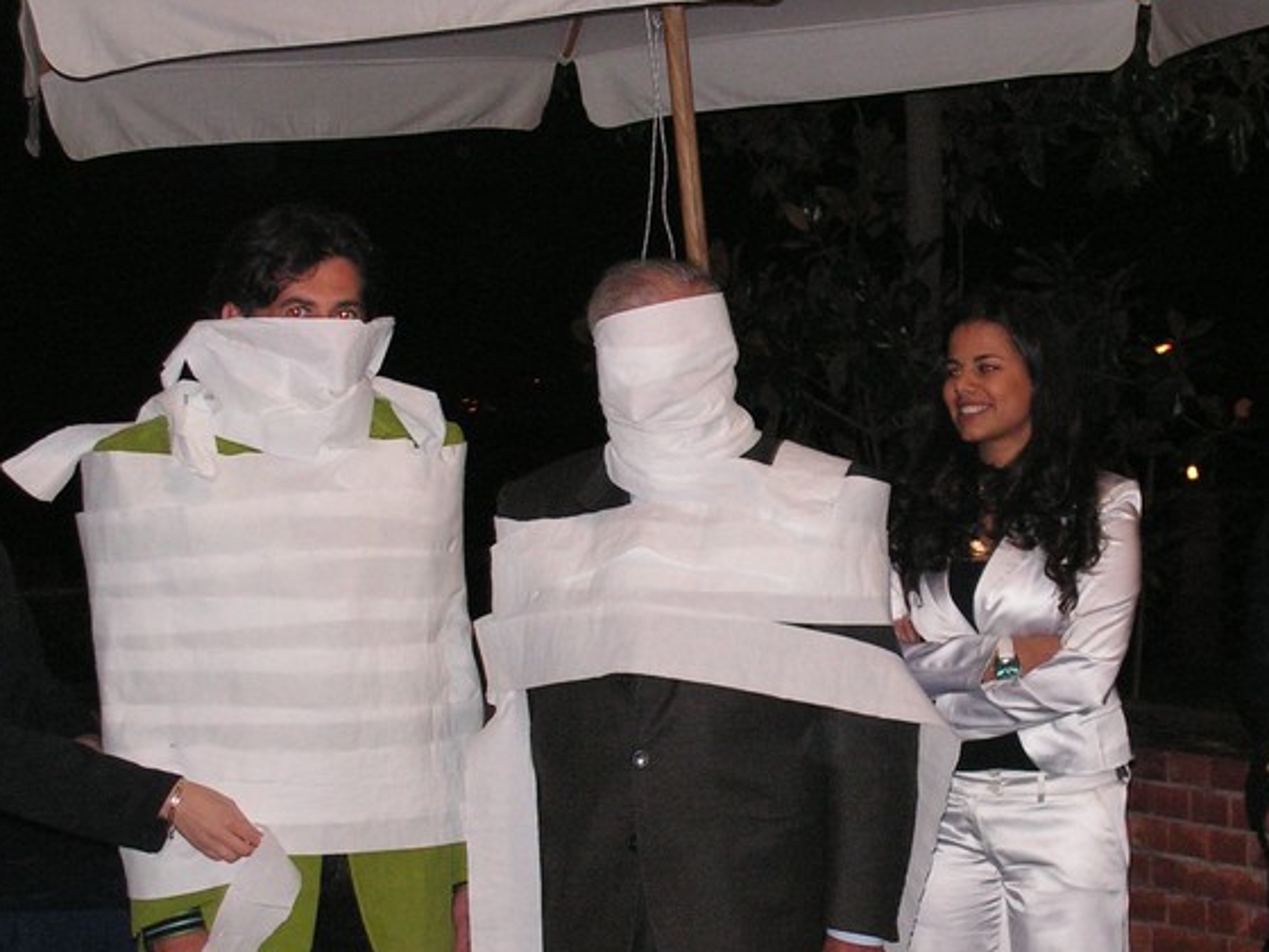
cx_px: 877
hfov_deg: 21.7
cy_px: 619
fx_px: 3299
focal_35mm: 90
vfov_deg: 16.4
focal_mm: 10.6
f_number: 3.3
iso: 200
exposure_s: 1/80
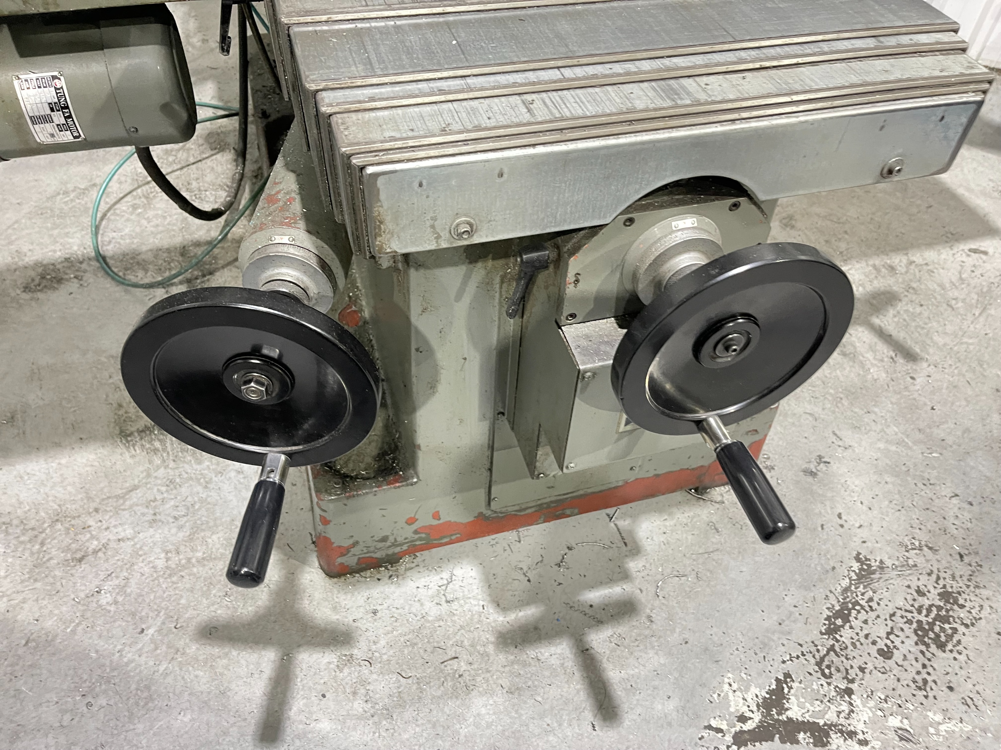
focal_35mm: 26
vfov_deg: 53.1
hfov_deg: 67.3
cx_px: 500
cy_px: 375
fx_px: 752
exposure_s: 1/25
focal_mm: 5.1
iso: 500
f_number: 1.6
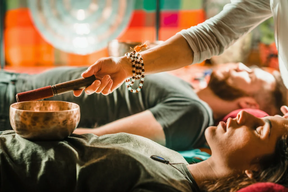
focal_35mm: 85
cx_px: 144
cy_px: 96
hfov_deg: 23.9
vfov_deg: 16.1
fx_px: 680
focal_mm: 85
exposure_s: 1/125
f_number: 3.2
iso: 100
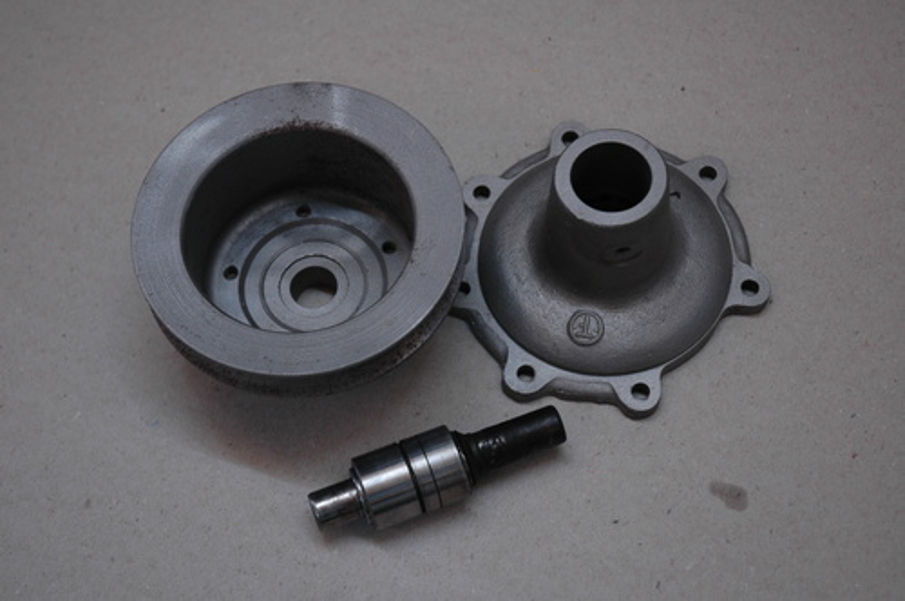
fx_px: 1808
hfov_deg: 28.1
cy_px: 300
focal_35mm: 72
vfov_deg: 18.9
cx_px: 452
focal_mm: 48
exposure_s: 1/80
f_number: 4.5
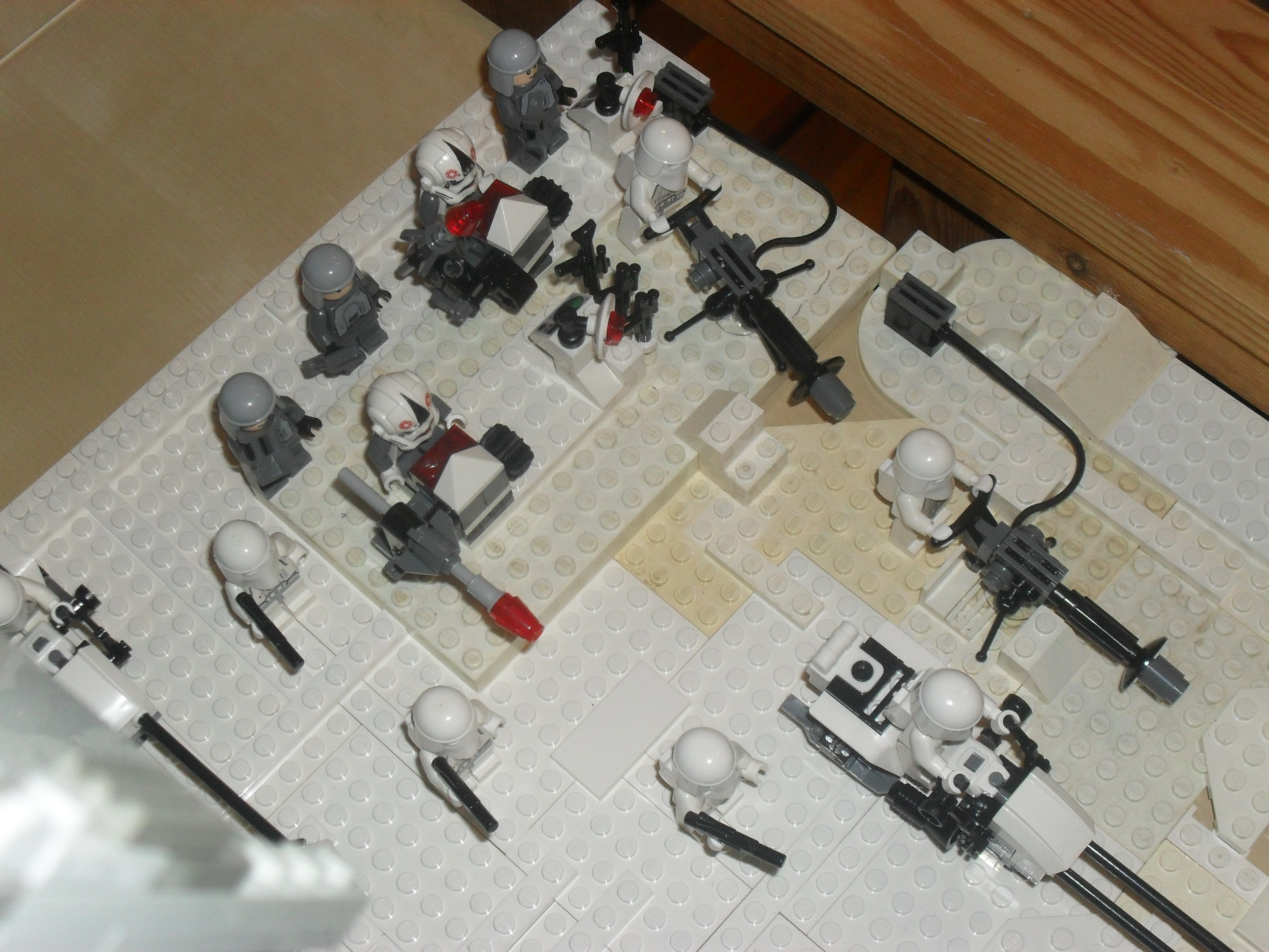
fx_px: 1796
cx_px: 634
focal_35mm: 49
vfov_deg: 29.7
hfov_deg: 38.9
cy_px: 476
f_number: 3.9
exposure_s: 1/45
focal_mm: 8.7
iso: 200
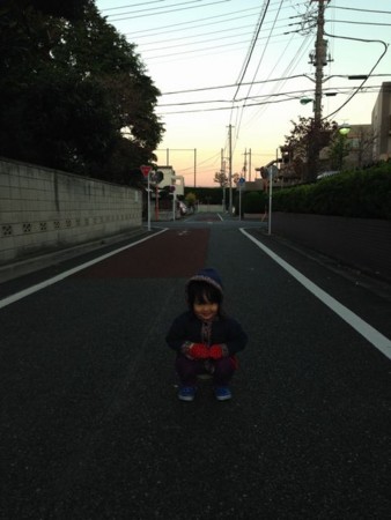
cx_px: 196
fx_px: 497
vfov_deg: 55.3
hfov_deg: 43.0
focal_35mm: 33
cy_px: 260
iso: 50
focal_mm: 4.12
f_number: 2.4
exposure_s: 1/40
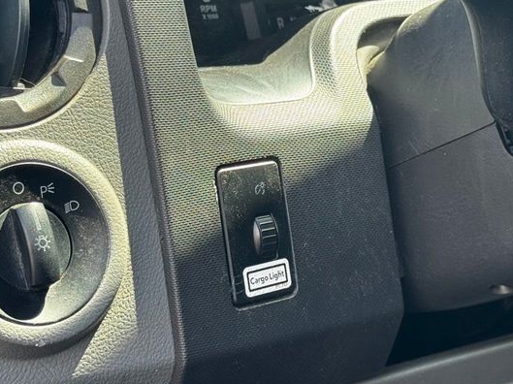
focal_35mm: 93
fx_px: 1377
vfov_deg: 15.9
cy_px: 154
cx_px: 317
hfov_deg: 21.1
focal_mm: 6.76
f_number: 1.78
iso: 64
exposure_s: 1/341
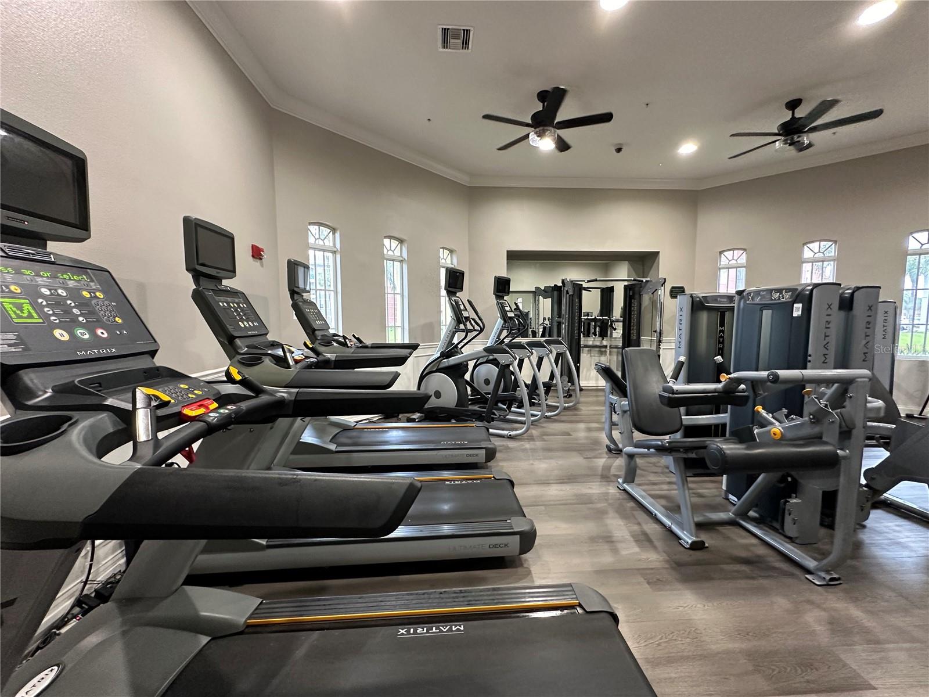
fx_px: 376
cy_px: 348
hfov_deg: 102.1
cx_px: 464
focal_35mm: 14
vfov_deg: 85.7
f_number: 2.2
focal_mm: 2.22
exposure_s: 1/60
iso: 400
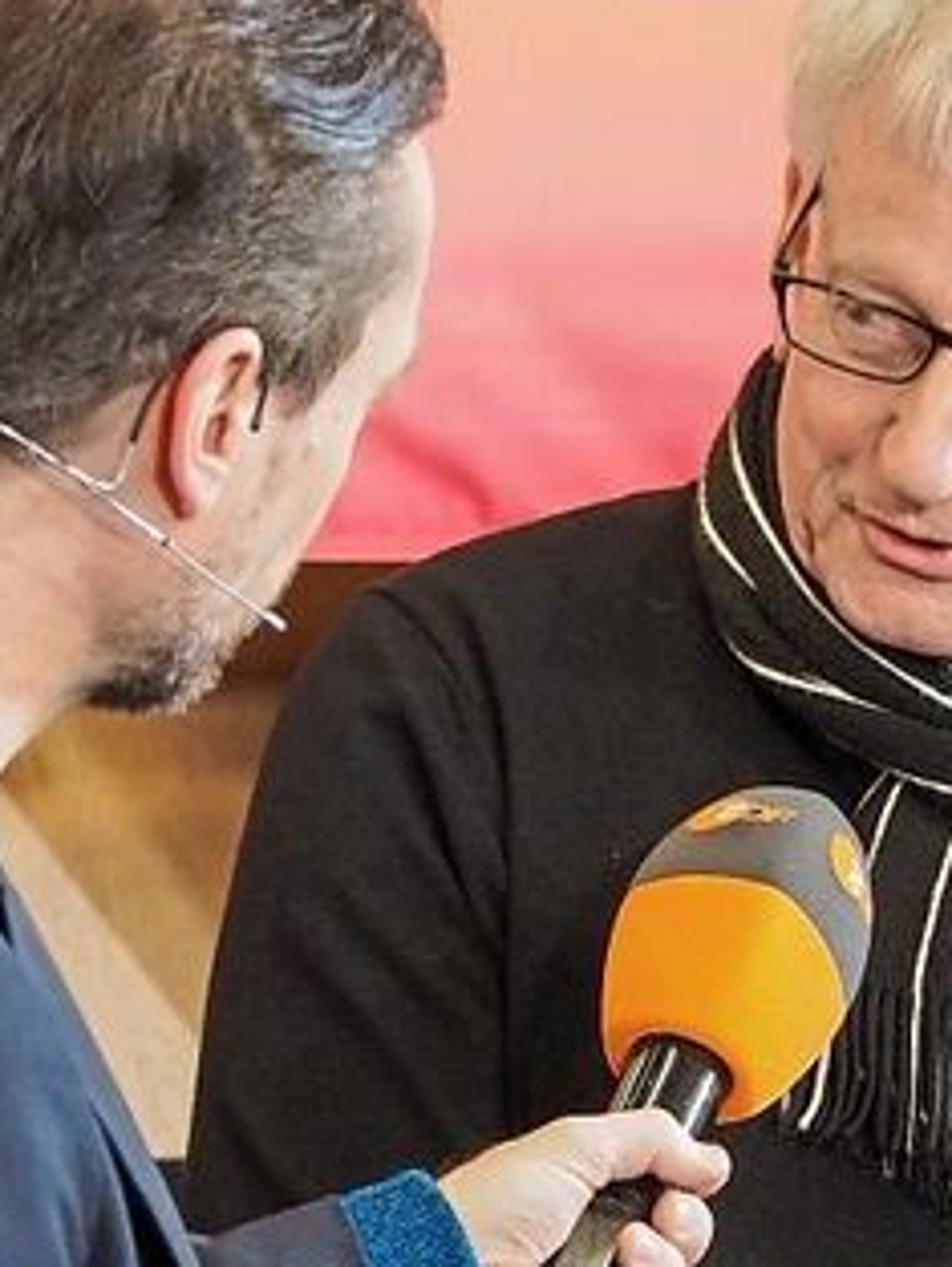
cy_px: 923
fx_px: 14035
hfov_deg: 3.9
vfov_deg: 5.2
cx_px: 810
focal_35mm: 383
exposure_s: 1/40
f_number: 4
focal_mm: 75
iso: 1600
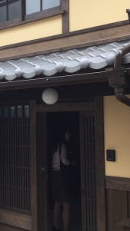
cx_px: 11
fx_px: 368
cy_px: 108
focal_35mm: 60
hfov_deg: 19.6
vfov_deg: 34.9
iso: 32
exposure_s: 1/60
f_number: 2.4
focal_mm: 3.3
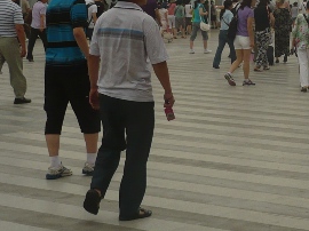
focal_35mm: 93
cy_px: 48
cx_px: 275
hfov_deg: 20.7
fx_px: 829
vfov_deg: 15.8
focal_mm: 5.8
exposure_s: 1/800
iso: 100
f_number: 2.8
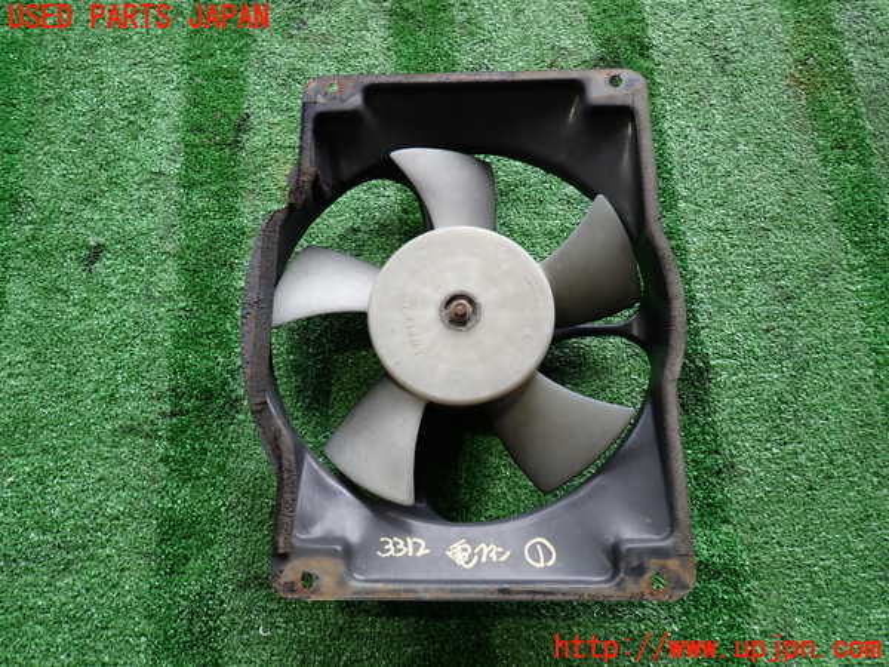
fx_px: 642
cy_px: 334
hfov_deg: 69.4
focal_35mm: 25
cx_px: 444
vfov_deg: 54.9
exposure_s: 1/60
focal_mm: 4.5
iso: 125
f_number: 2
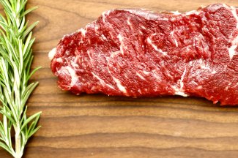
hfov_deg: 30.2
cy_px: 54
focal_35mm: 66
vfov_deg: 20.5
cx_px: 170
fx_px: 436
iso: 200
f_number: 1.4
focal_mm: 35
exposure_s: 1/200
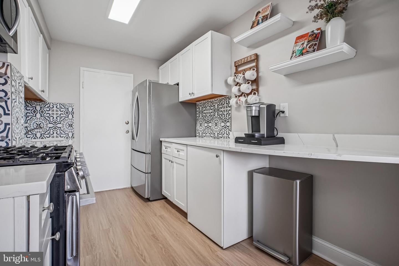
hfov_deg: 95.0
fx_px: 183
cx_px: 200
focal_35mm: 16
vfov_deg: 72.1
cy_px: 133
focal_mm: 11
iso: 500
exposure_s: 1/25
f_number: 8
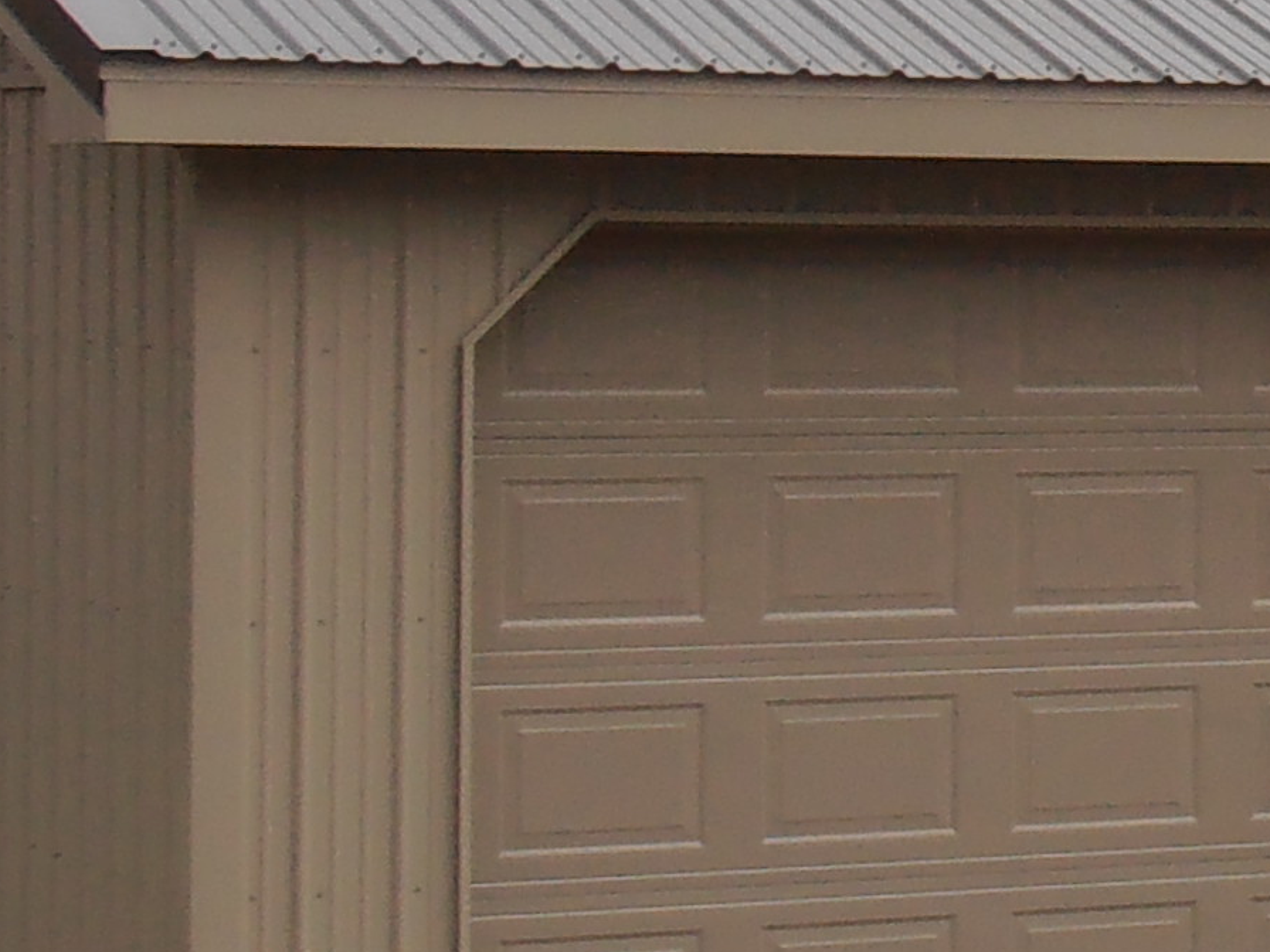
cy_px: 154
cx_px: 2037
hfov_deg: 10.7
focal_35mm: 177
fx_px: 6494
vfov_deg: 8.4
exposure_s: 1/320
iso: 80
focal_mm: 6.61
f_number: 3.9
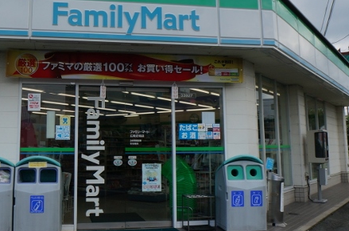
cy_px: 81
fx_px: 542
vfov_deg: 24.0
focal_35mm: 56
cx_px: 125
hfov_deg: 35.4
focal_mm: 16
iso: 160
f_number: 14
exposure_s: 1/100
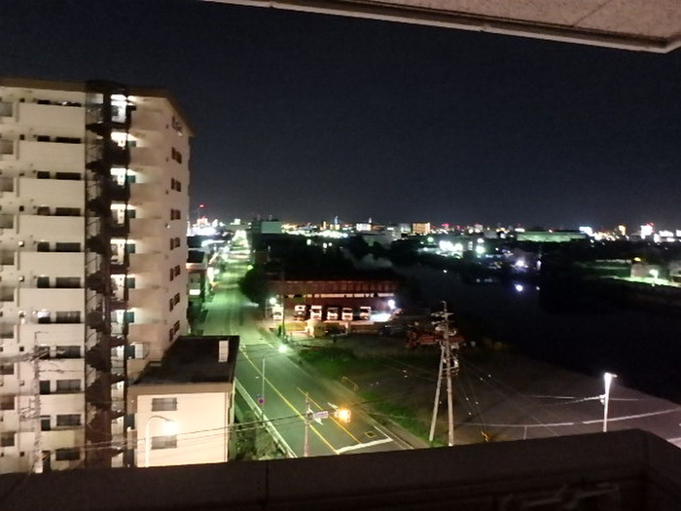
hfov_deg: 79.0
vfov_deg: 63.4
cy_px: 256
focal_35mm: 21
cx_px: 340
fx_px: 413
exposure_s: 1/2
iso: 1600
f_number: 3.5
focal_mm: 3.7
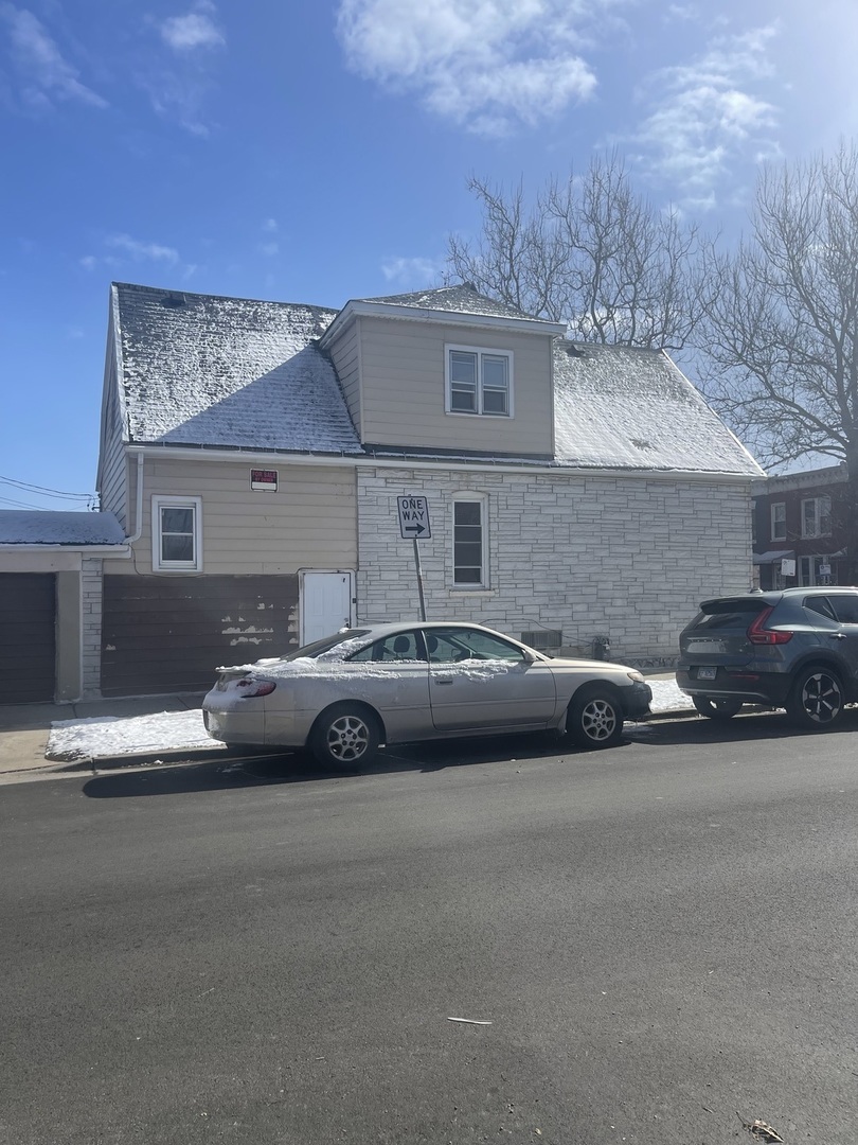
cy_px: 572
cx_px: 429
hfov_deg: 54.9
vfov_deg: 69.4
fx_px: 826
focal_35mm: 25
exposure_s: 1/4902
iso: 32
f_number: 1.6
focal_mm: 5.1
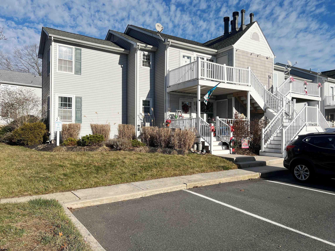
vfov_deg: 53.1
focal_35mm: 26
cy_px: 126
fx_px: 252
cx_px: 168
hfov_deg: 67.3
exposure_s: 1/8000
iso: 50
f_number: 1.5
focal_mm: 5.7
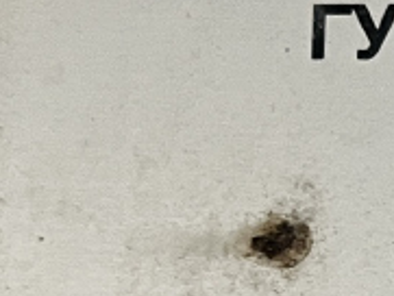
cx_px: 647
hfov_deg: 10.1
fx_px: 2130
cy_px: 587
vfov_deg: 7.6
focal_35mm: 187
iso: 125
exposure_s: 1/96
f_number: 1.6
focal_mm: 5.1
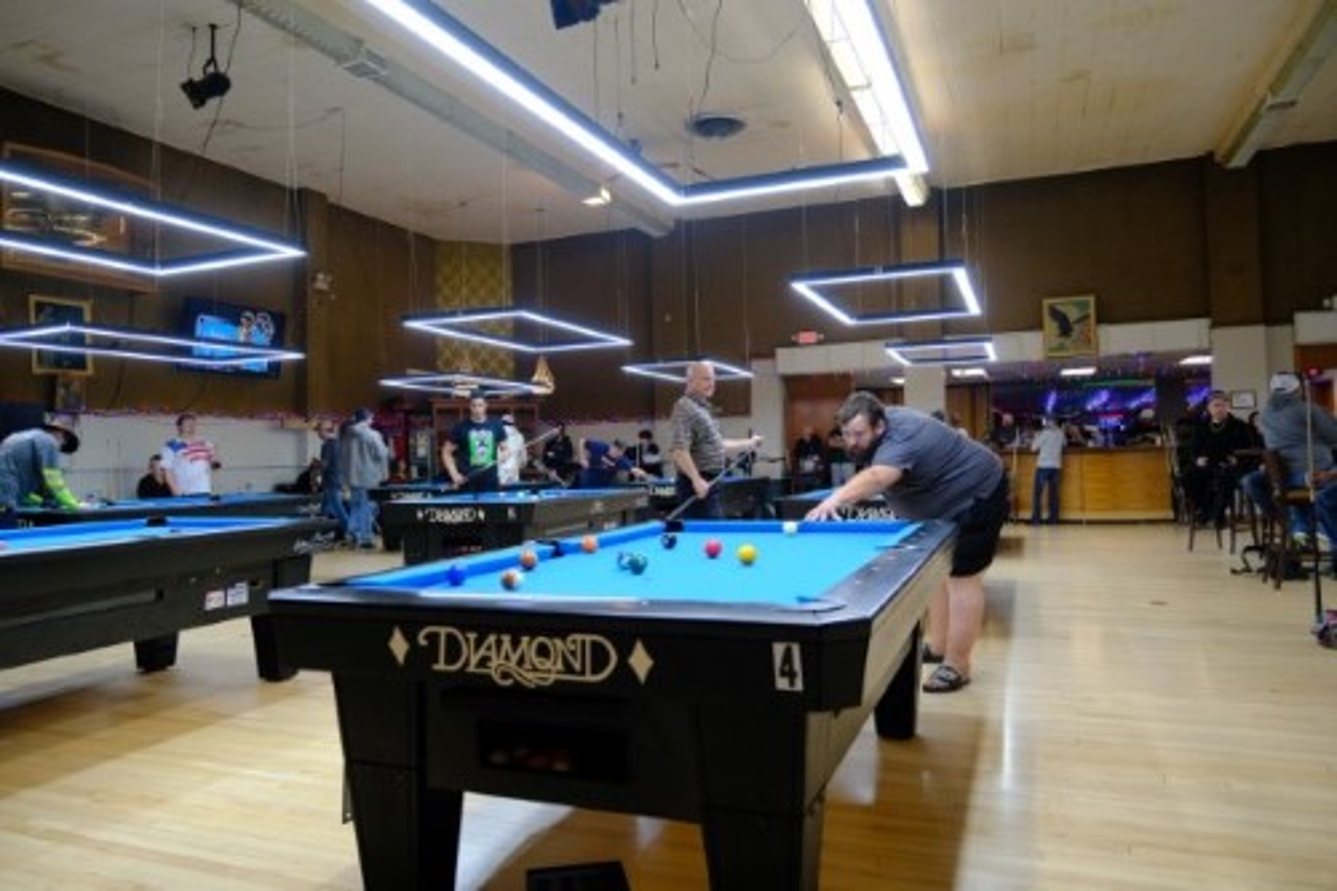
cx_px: 668
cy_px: 446
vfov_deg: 53.1
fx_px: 891
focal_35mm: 24
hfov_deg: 73.8
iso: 500
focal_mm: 16
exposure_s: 1/60
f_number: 2.8
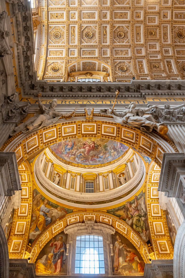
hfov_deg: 47.9
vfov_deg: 67.4
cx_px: 92
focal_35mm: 27
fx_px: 208
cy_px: 139
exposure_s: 1/160
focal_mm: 18
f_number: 5
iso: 2500
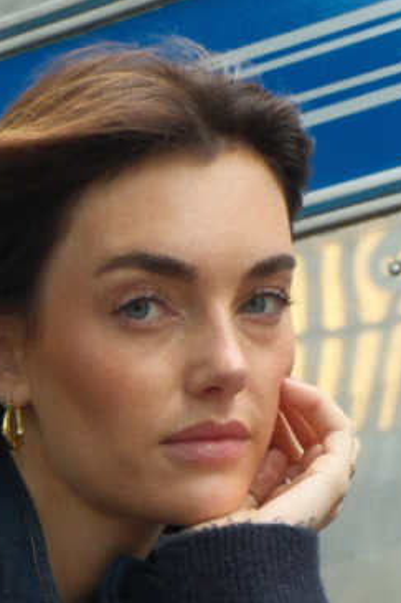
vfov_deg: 12.6
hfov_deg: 9.1
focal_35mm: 148
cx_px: -145
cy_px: 1085
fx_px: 2475
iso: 800
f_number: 2.8
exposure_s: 1/500
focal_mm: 20
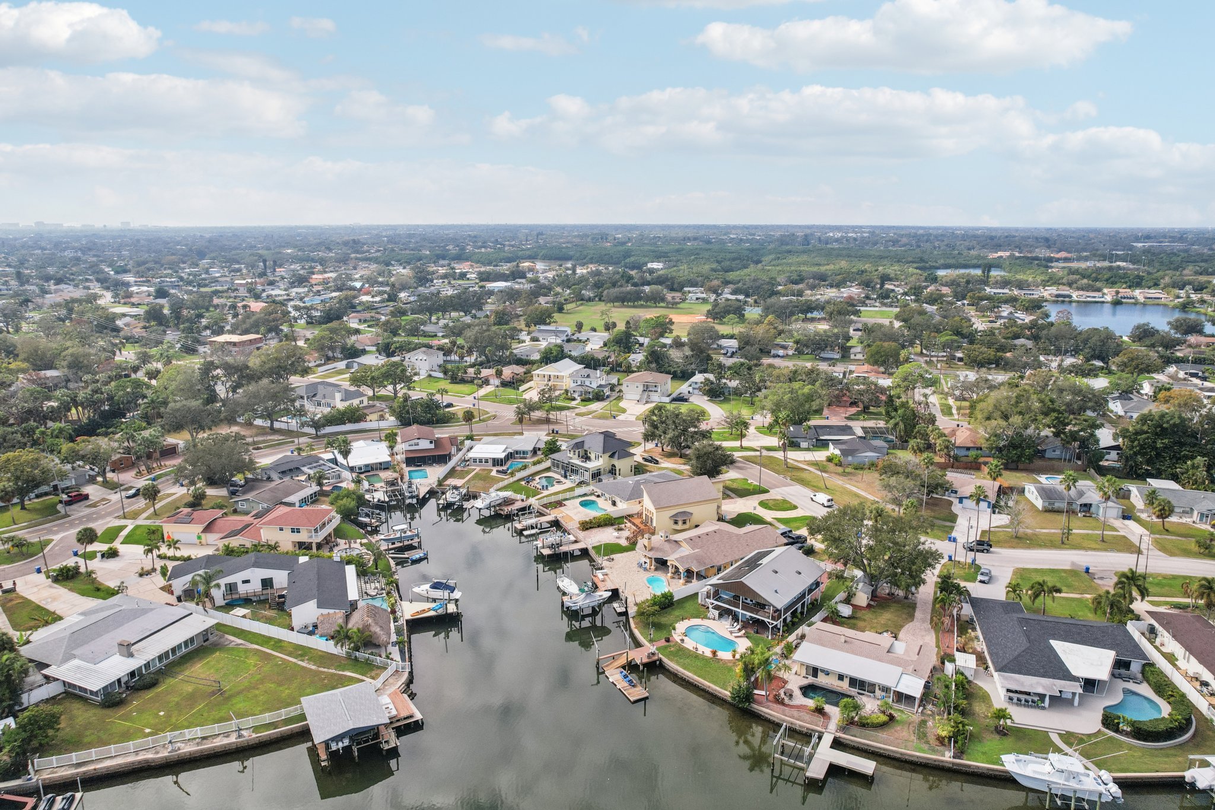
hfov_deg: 78.6
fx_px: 742
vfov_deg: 57.2
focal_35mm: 22
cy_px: 405
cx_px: 608
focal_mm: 8.4
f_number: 2.8
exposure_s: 1/3000
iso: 140
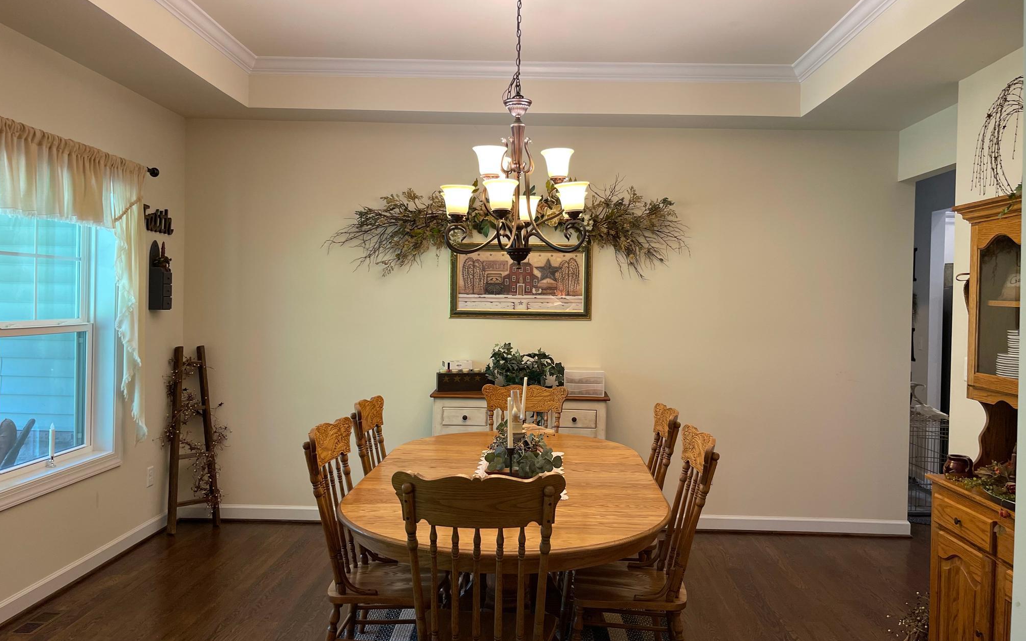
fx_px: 783
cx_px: 518
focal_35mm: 28
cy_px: 305
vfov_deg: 44.5
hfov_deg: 66.5
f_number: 1.6
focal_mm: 5.1
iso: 100
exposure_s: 1/60
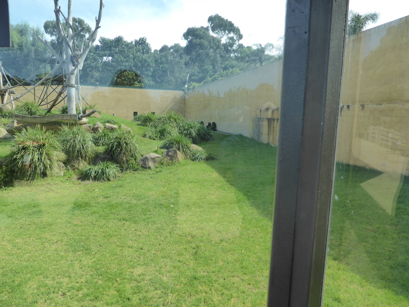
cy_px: 154
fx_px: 295
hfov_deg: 69.4
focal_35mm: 25
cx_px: 204
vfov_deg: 54.9
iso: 200
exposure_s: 1/500
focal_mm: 4.3
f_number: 3.3
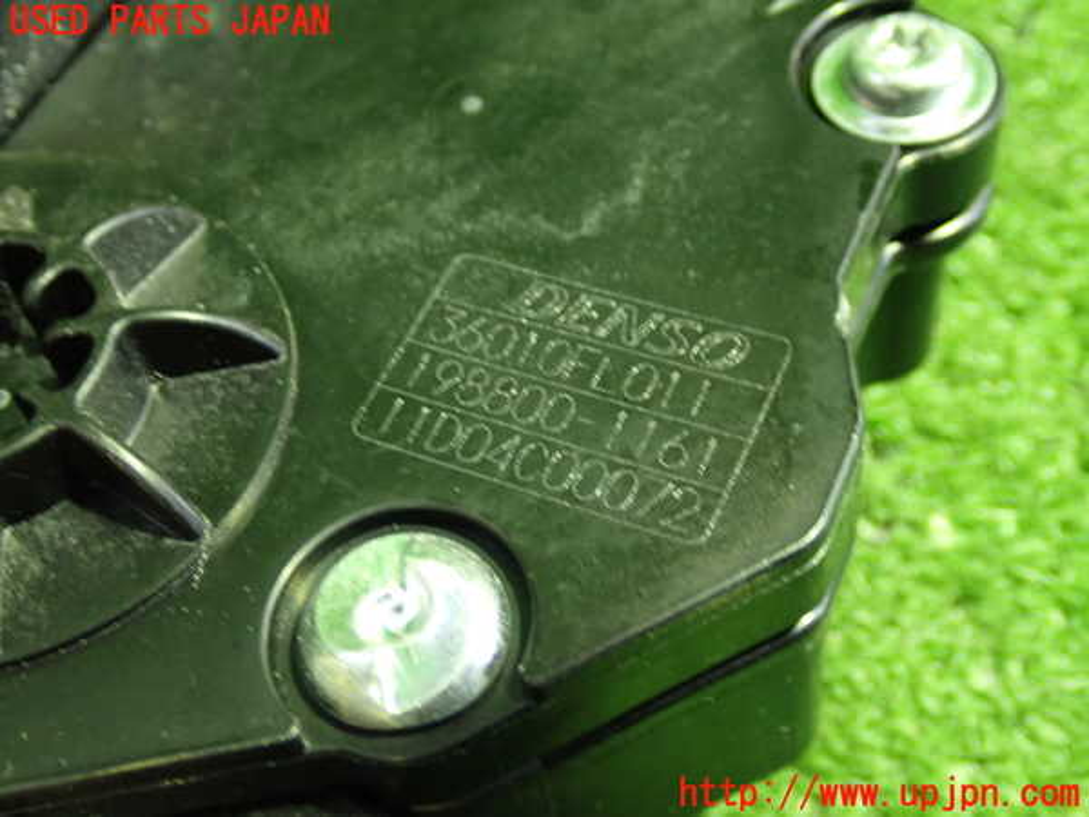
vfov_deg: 30.9
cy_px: 408
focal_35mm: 47
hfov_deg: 40.4
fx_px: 1479
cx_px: 544
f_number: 3.1
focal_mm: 8.4
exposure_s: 1/15
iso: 800
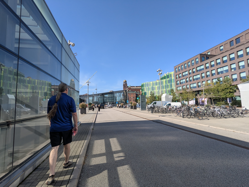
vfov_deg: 78.2
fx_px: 115
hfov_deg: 94.4
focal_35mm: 16
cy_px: 94
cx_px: 124
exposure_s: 1/1222
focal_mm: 2.35
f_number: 2.2
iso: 45
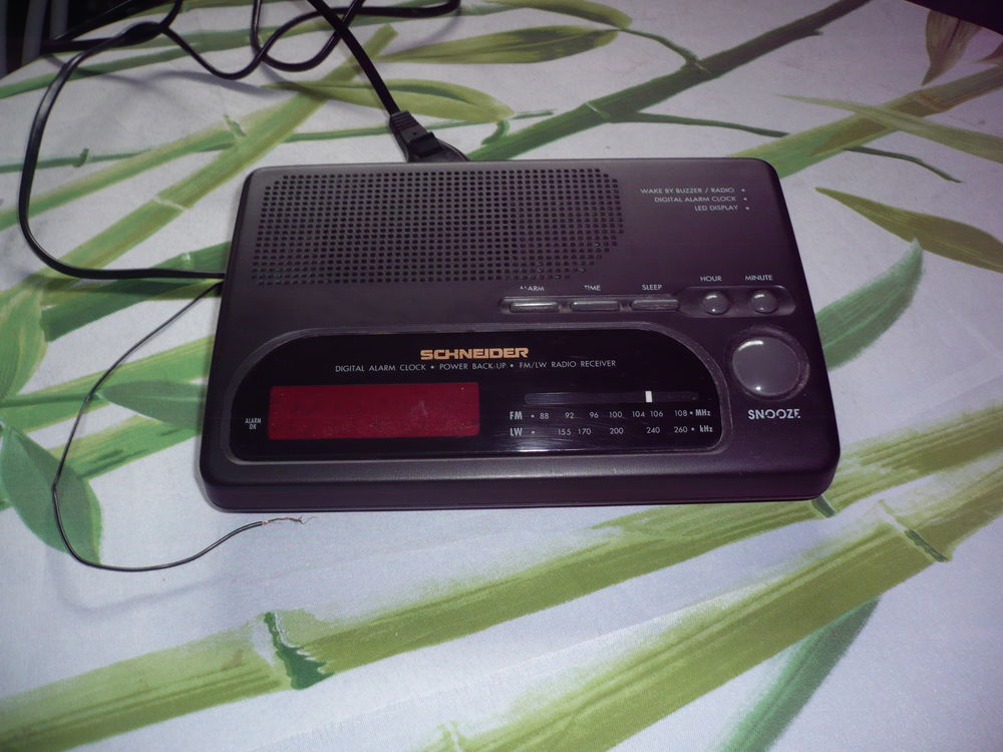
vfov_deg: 40.7
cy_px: 376
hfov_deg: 52.6
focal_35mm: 35
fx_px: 1014
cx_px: 502
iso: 100
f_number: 2.8
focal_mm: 5.8
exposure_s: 1/30
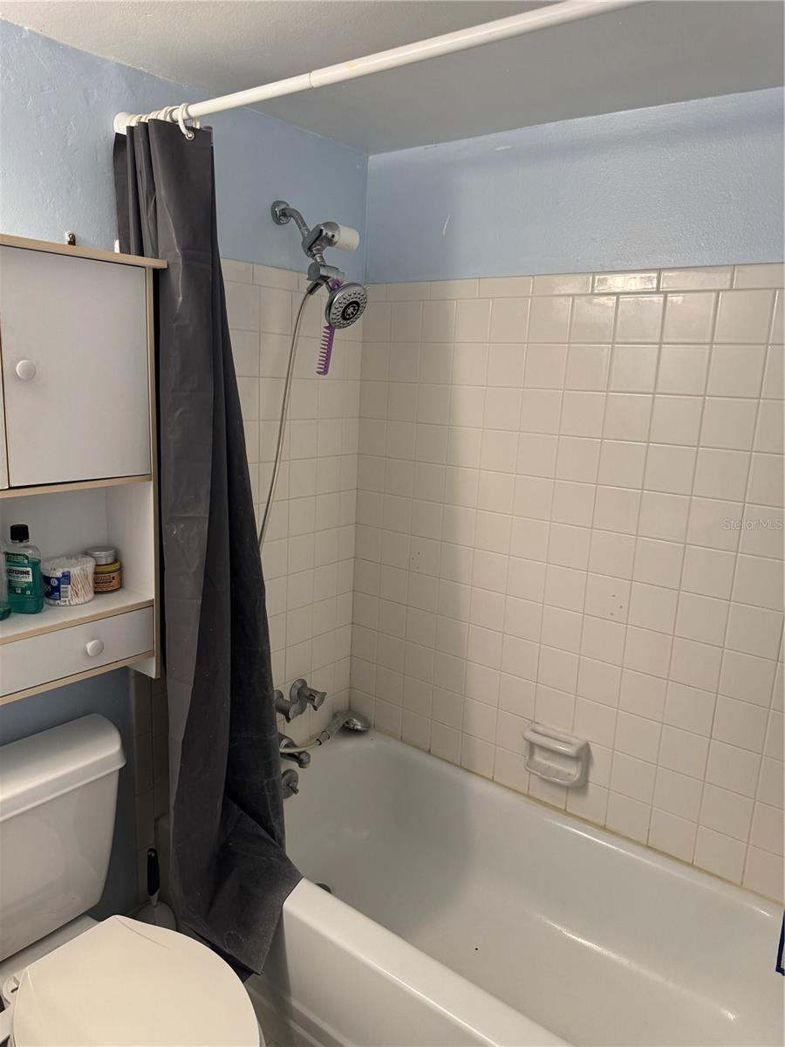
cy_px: 524
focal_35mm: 24
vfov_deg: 71.6
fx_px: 726
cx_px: 392
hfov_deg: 56.8
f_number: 1.78
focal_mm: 6.76
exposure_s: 1/60
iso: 200
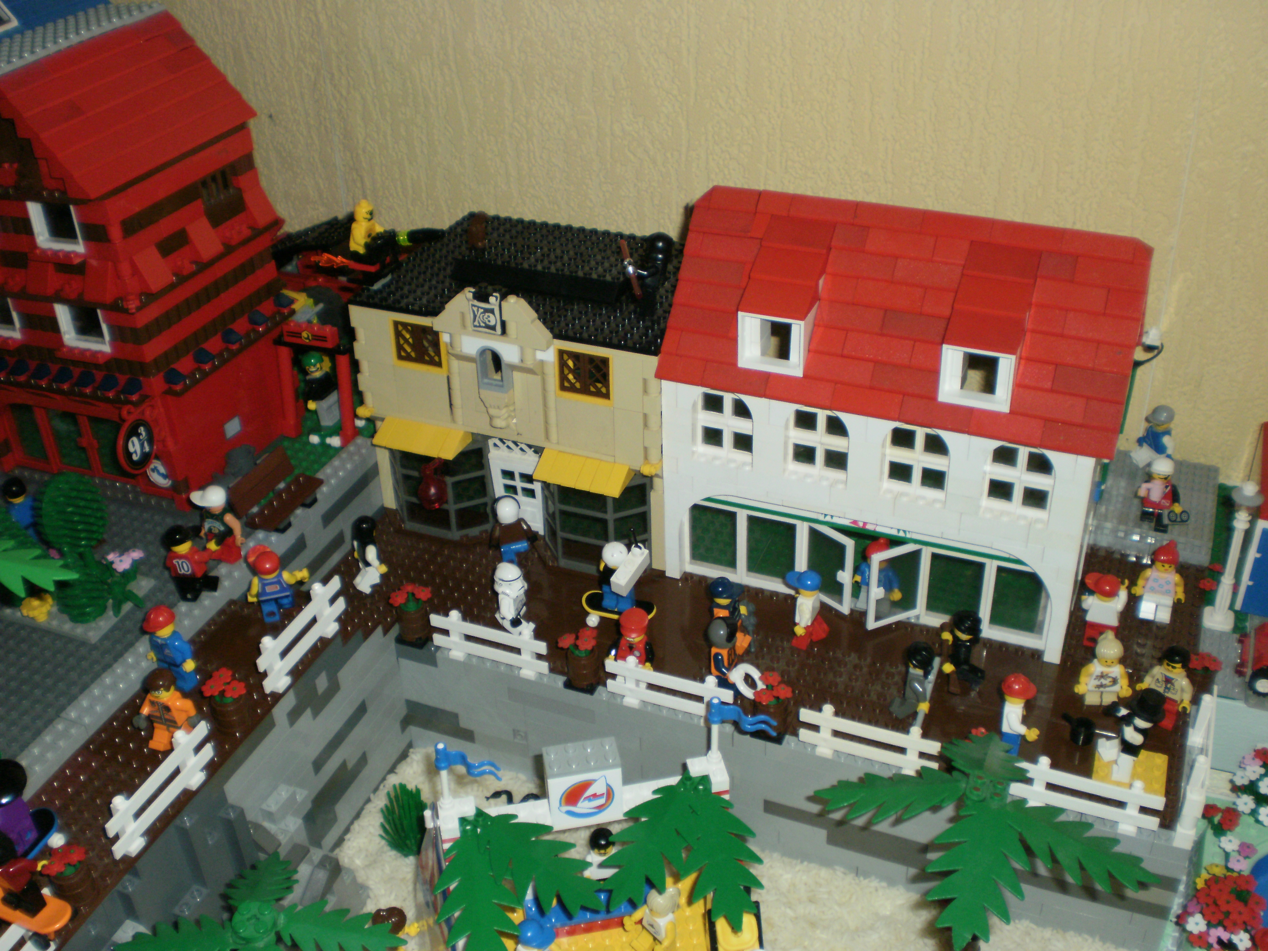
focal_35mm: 36
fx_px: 1319
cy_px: 476
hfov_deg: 51.4
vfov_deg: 39.7
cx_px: 634
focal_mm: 6.3
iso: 125
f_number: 3.1
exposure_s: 1/30
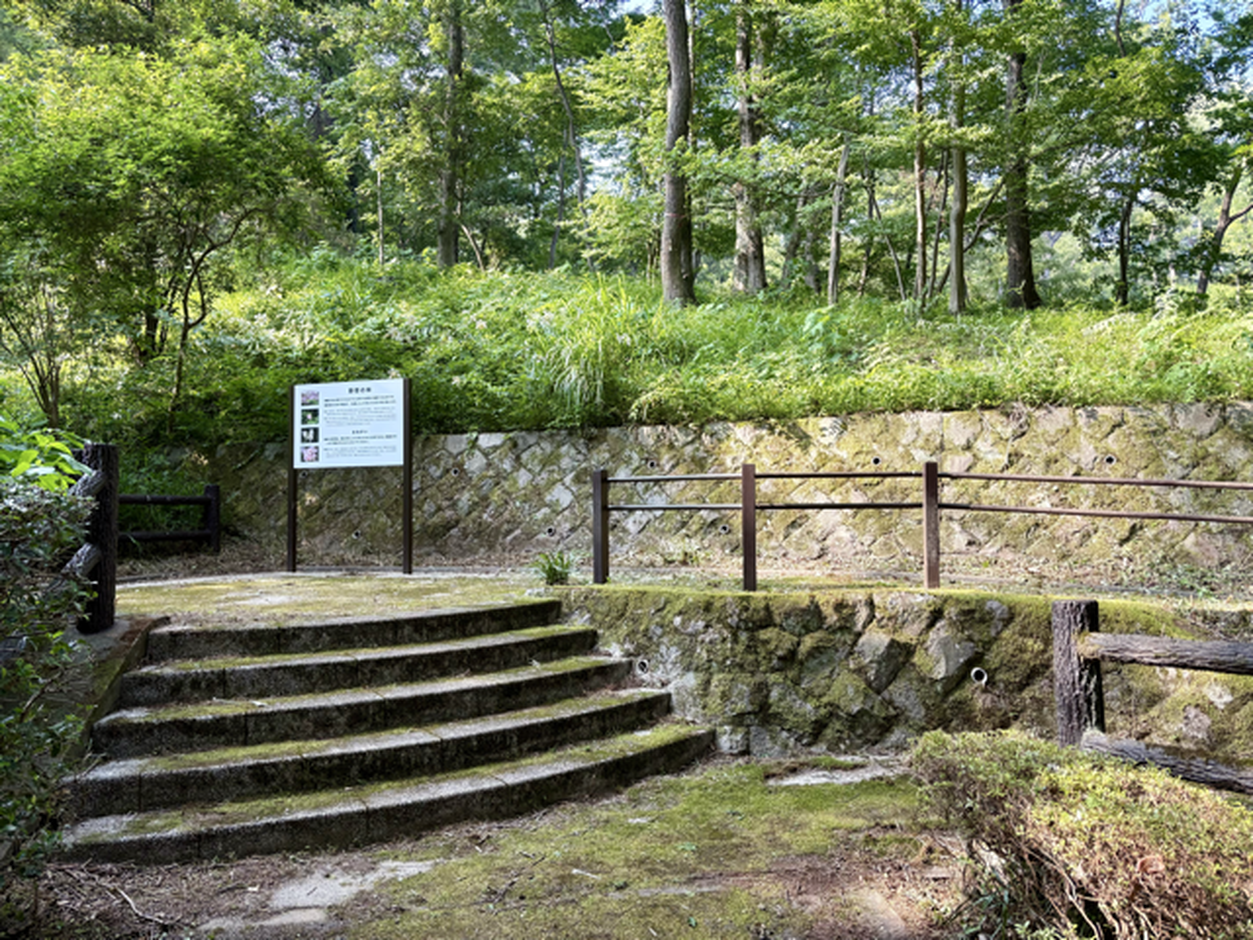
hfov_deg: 67.3
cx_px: 626
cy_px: 470
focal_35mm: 26
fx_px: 941
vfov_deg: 53.1
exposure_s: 1/144
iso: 32
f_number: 1.6
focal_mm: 5.96
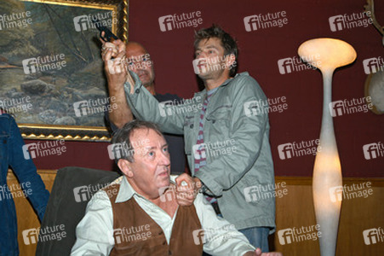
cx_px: 192
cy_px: 128
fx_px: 608
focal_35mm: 57
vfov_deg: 23.7
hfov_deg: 35.1
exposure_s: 1/160
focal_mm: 38
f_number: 6.3
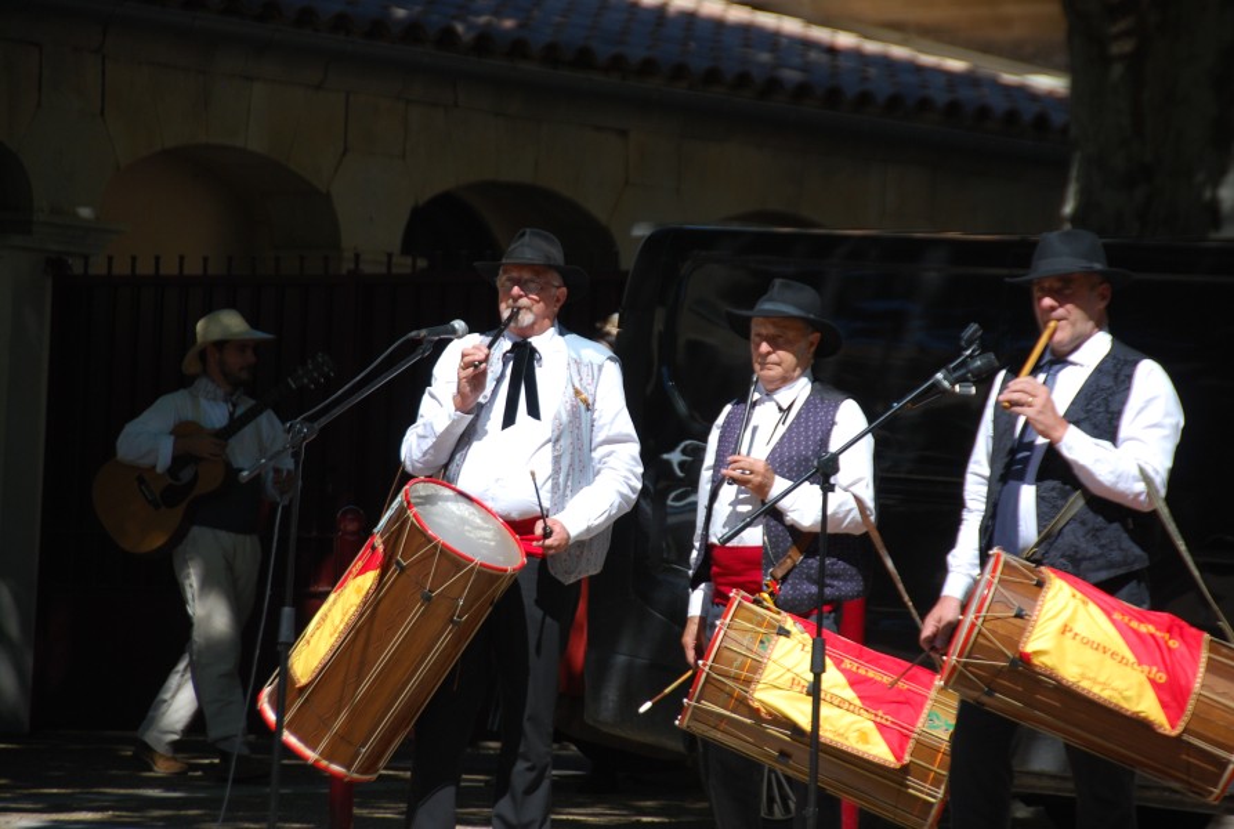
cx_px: 617
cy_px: 414
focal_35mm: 225
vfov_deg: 6.1
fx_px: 7731
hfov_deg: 9.1
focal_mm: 150
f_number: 5.6
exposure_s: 1/800
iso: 200
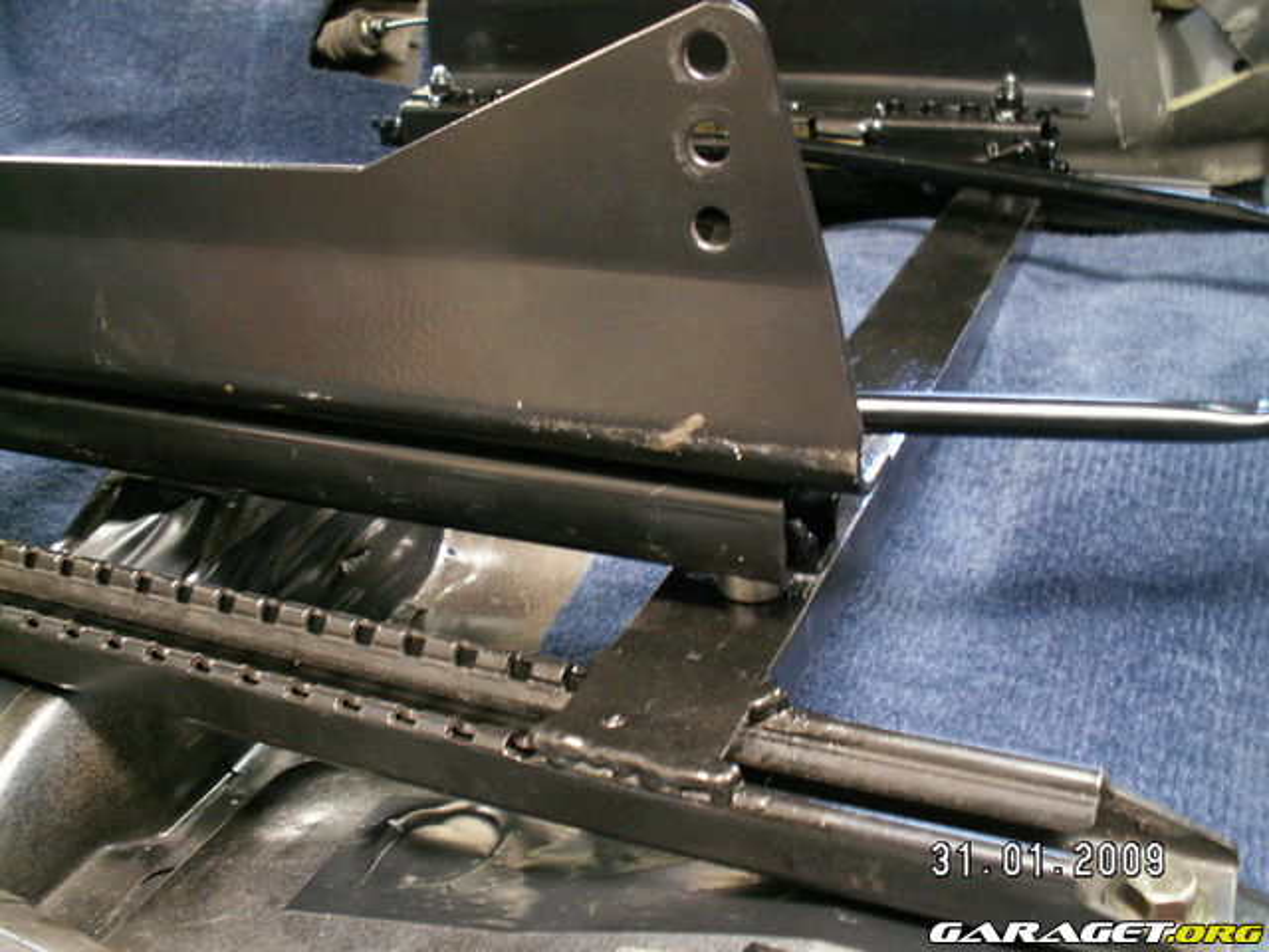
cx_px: 634
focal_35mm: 35
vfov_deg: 40.7
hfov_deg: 52.6
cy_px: 476
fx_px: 1283
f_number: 2.8
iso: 160
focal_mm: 5.86
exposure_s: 1/1.67
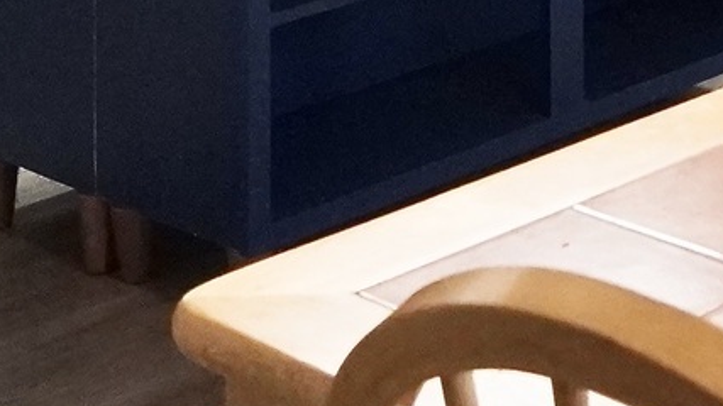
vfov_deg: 8.3
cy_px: -685
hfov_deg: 16.0
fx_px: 2490
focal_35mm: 130
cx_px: 828
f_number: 4
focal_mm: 11.5
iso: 2000
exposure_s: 1/160
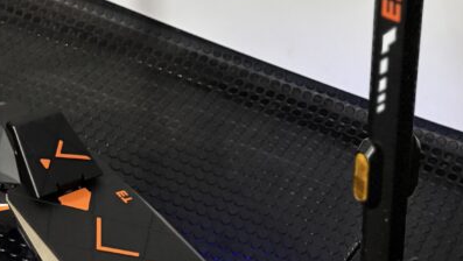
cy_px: 75
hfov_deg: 28.5
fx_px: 897
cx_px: 344
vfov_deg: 16.5
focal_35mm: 73
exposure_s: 1/50
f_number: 1.6
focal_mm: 5.96
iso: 500
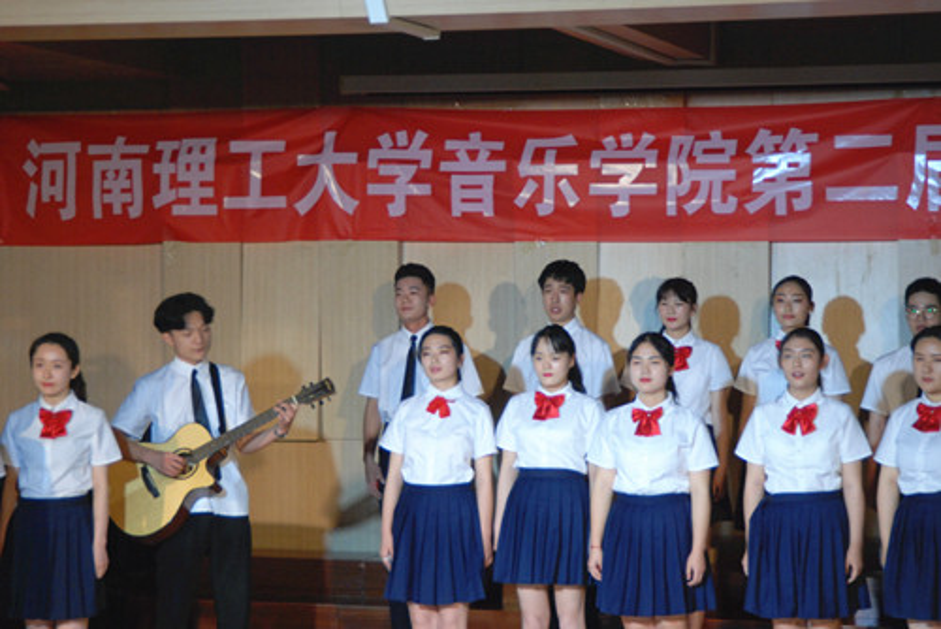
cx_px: 470
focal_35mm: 105
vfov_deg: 13.1
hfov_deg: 19.4
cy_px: 314
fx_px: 2746
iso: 800
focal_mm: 70
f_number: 5.3
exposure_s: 1/15
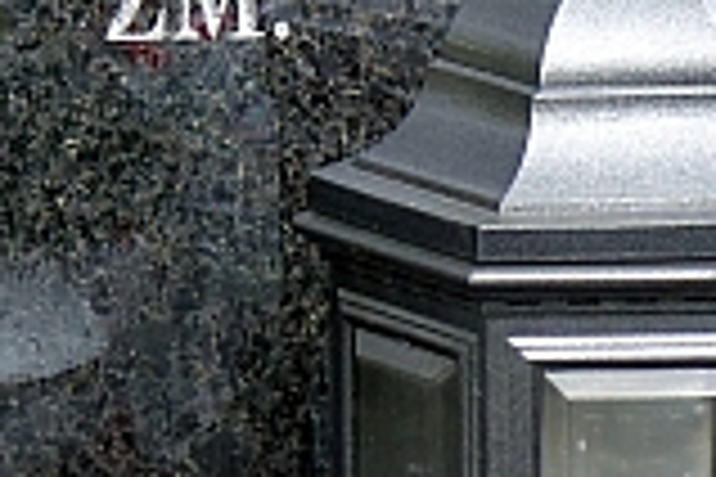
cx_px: 266
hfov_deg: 3.8
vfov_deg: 2.5
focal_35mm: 549
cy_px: -266
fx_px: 10918
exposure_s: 1/125
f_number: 3.2
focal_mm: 23.5
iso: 100
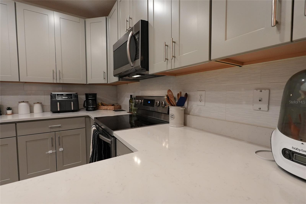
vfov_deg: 73.8
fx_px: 136
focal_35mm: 16
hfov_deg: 96.7
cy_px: 102
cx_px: 153
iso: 1250
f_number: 4
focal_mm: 11
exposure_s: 1/160
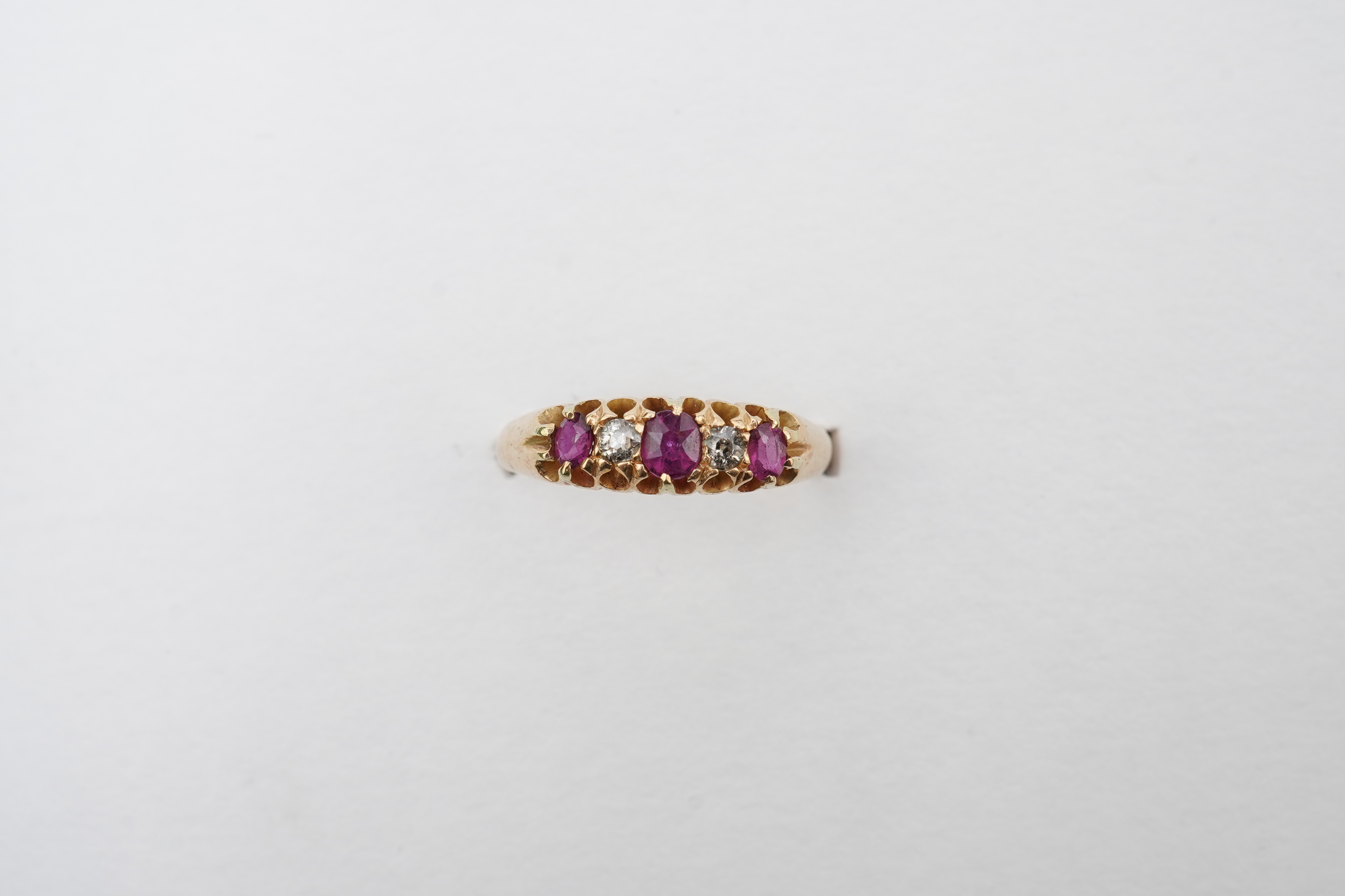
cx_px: 672
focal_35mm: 45
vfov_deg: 29.9
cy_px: 448
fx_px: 1681
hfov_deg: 43.6
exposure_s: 1/100
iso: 640
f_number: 18
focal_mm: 30
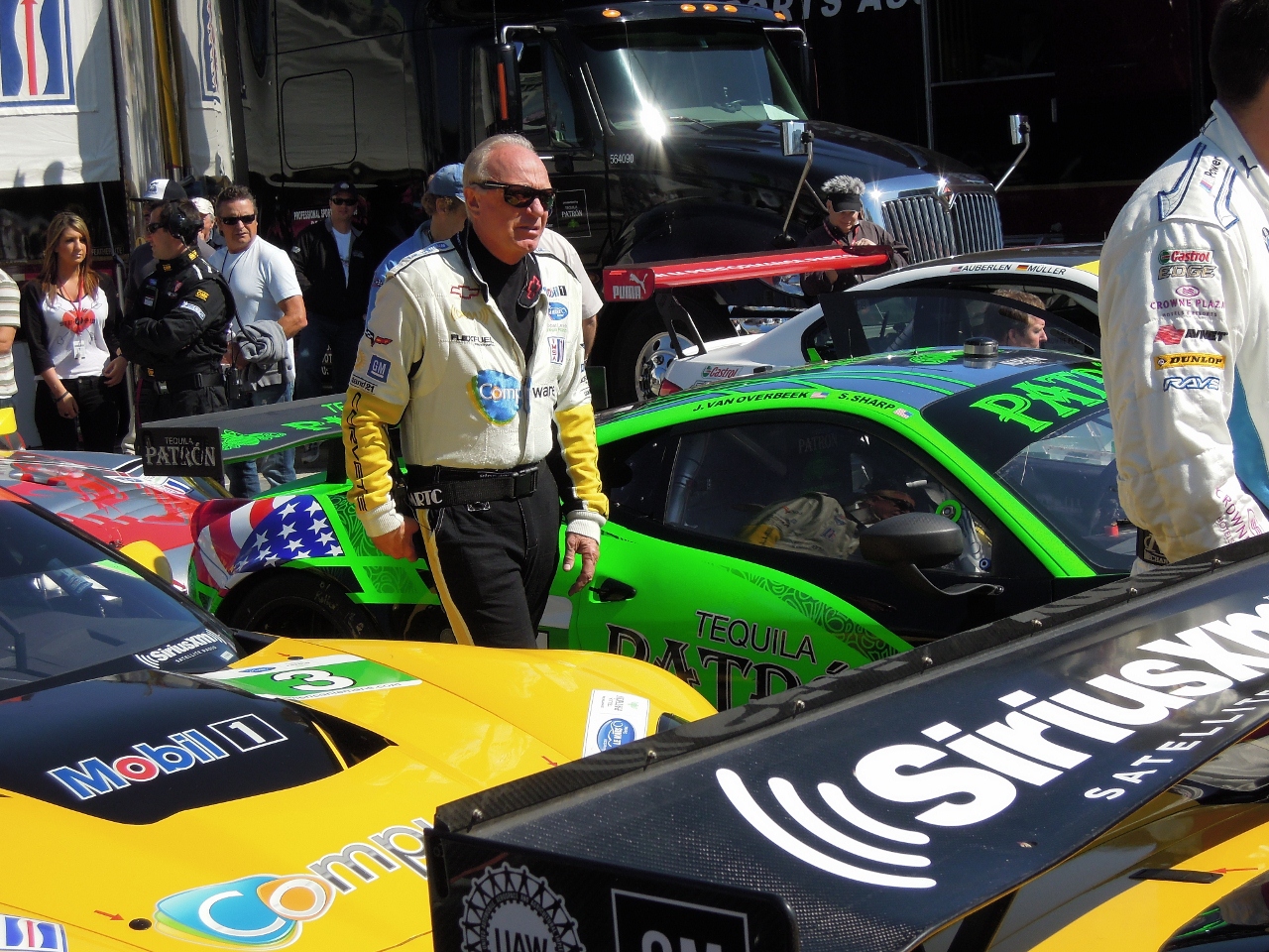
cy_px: 476
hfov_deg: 31.2
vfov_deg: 23.7
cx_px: 634
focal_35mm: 62
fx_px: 2273
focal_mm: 11.1
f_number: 4.2
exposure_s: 1/1250
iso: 160
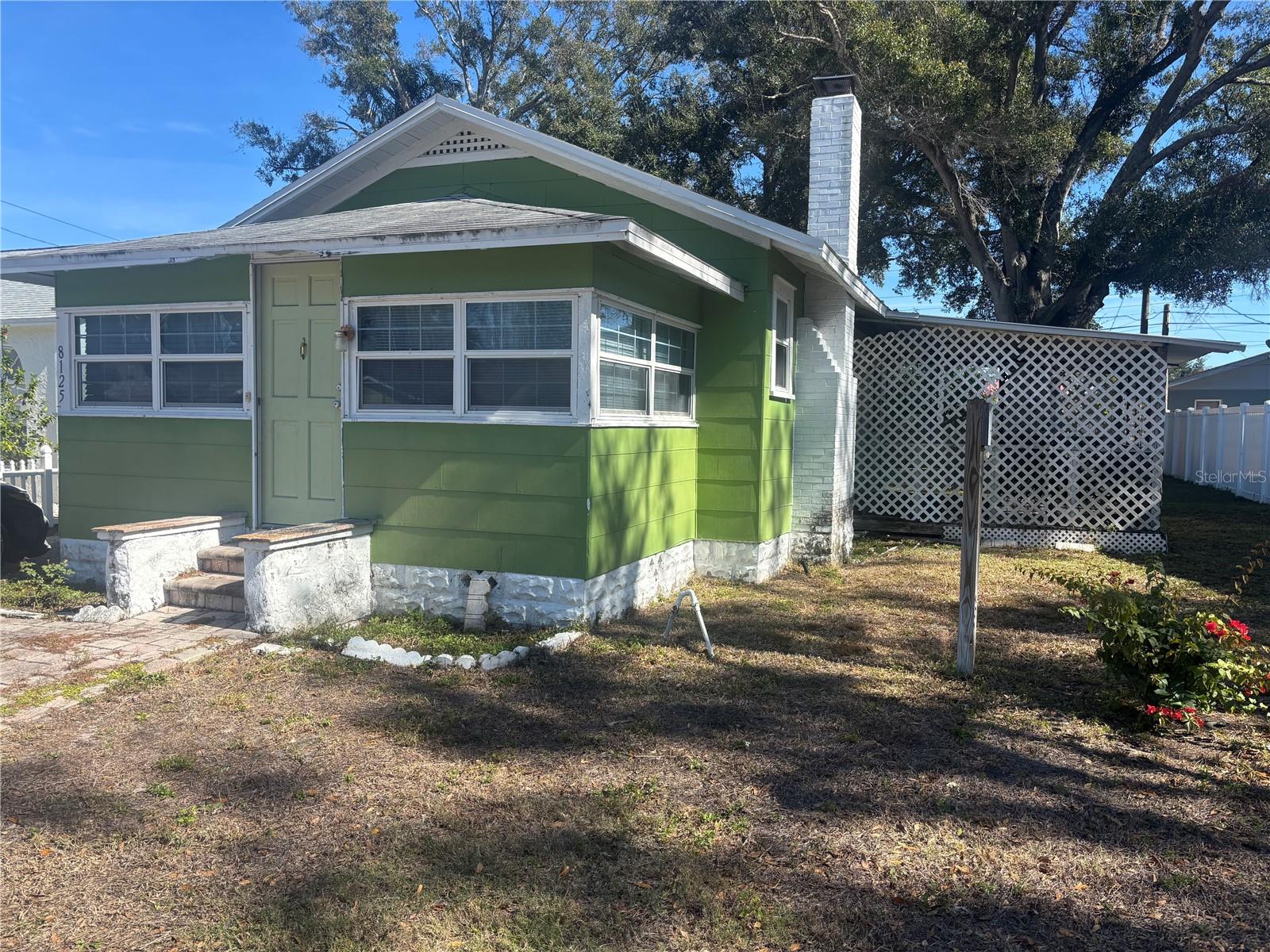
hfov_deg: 67.3
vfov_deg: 53.1
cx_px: 635
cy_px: 476
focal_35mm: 26
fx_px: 954
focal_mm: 5.96
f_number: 1.6
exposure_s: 1/1667
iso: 50
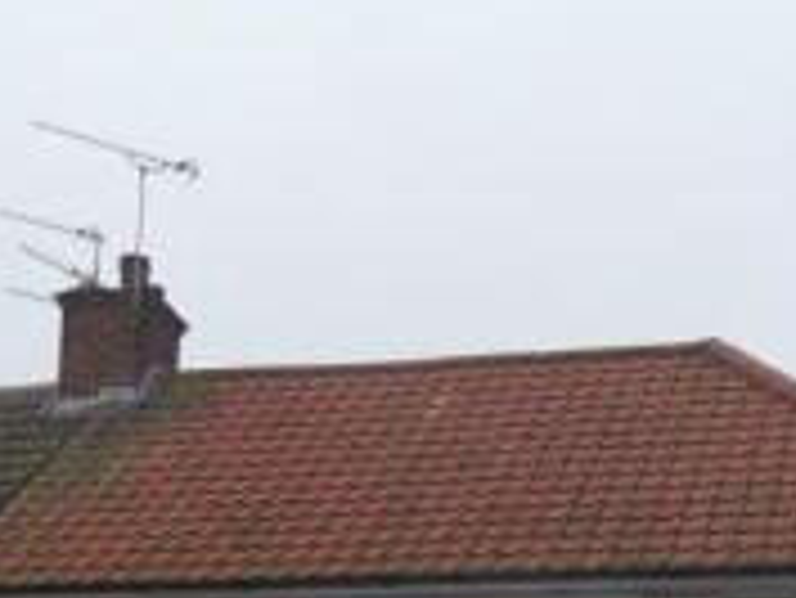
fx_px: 1818
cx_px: 546
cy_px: 888
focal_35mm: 79
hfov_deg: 24.5
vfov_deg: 17.0
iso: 80
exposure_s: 1/125
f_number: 3.2
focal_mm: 3.9
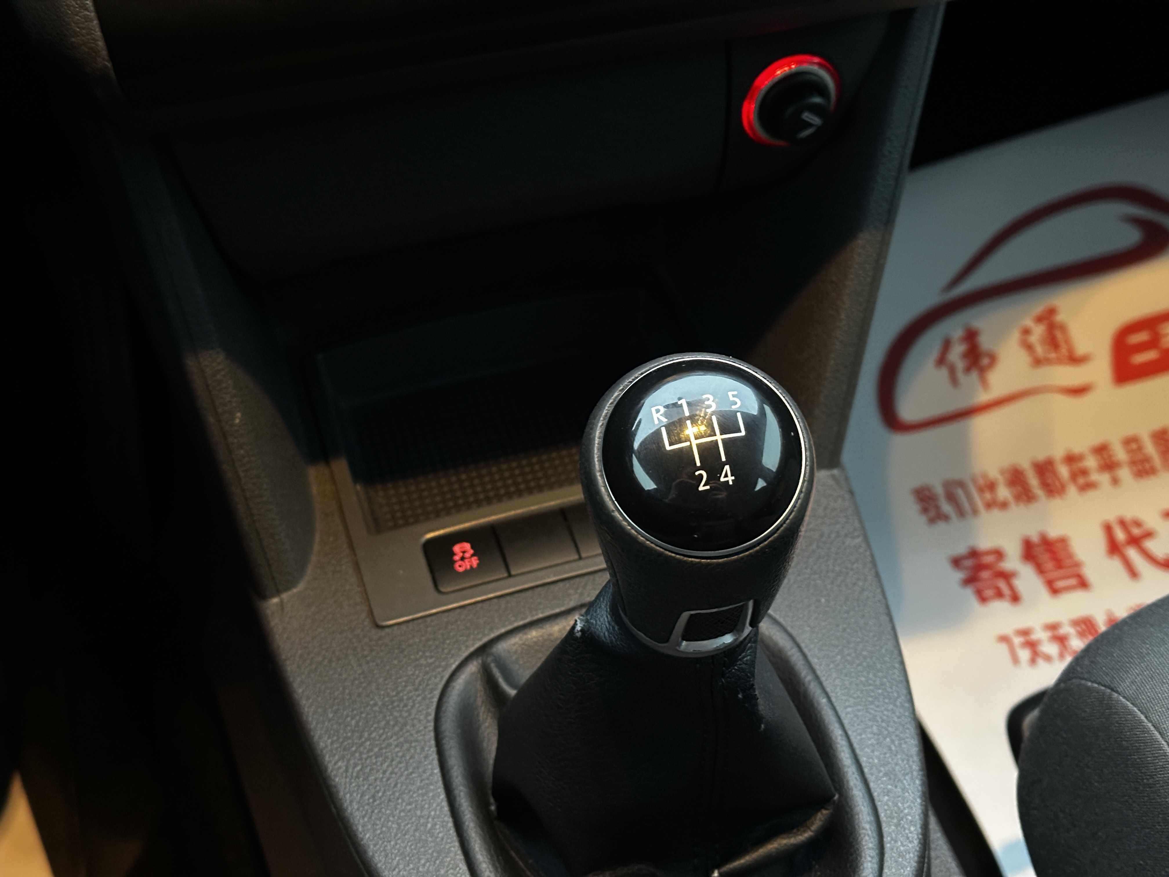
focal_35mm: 48
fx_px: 1621
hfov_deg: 39.7
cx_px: 584
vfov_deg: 30.3
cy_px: 438
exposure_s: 1/17
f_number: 1.78
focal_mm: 6.86
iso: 800
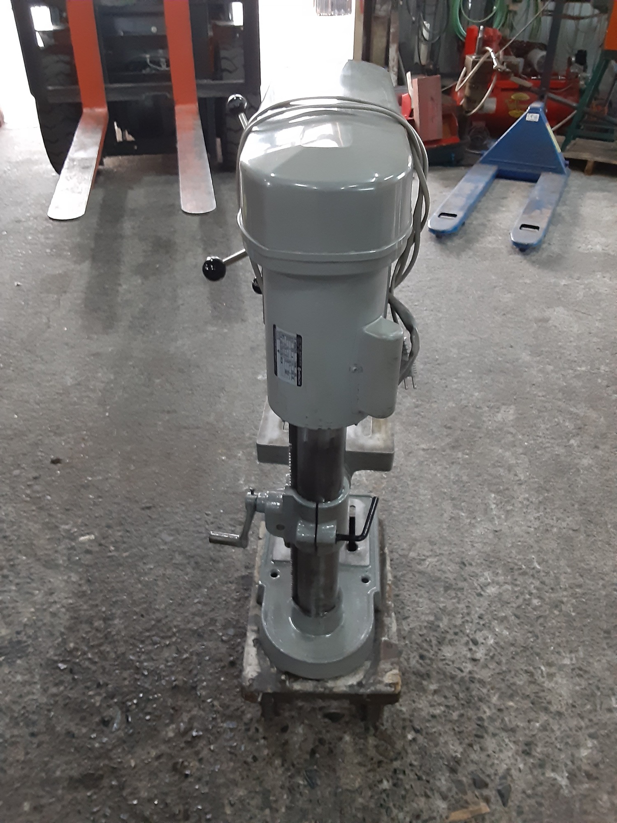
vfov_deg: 65.3
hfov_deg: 51.4
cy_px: 412
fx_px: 642
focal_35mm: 27
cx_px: 308
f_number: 1.9
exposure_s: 1/25
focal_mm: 2.91
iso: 320
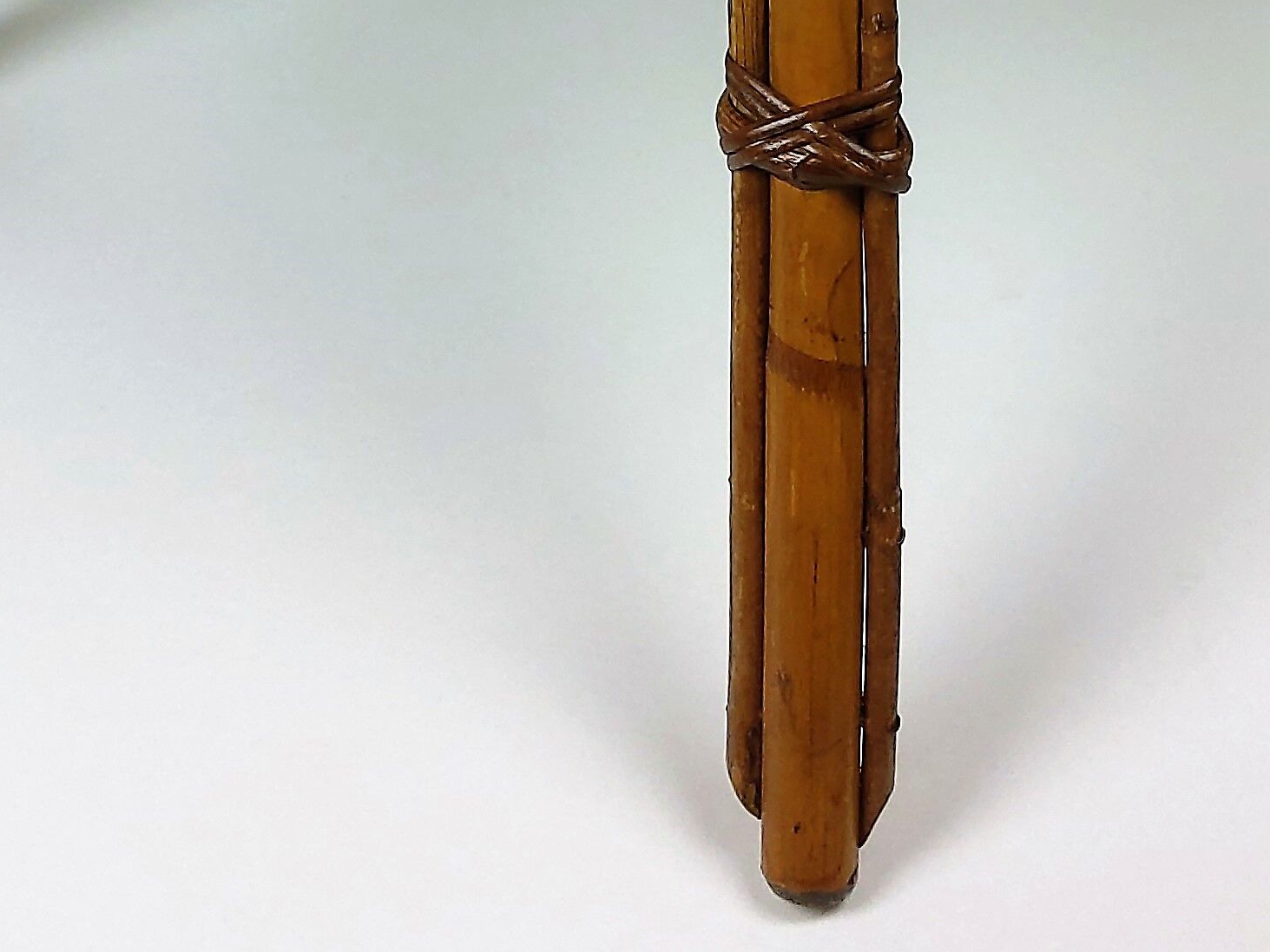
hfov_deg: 27.0
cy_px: -366
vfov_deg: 18.6
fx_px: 2641
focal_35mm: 72
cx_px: 739
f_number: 2
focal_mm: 3.08
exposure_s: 1/100
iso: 50
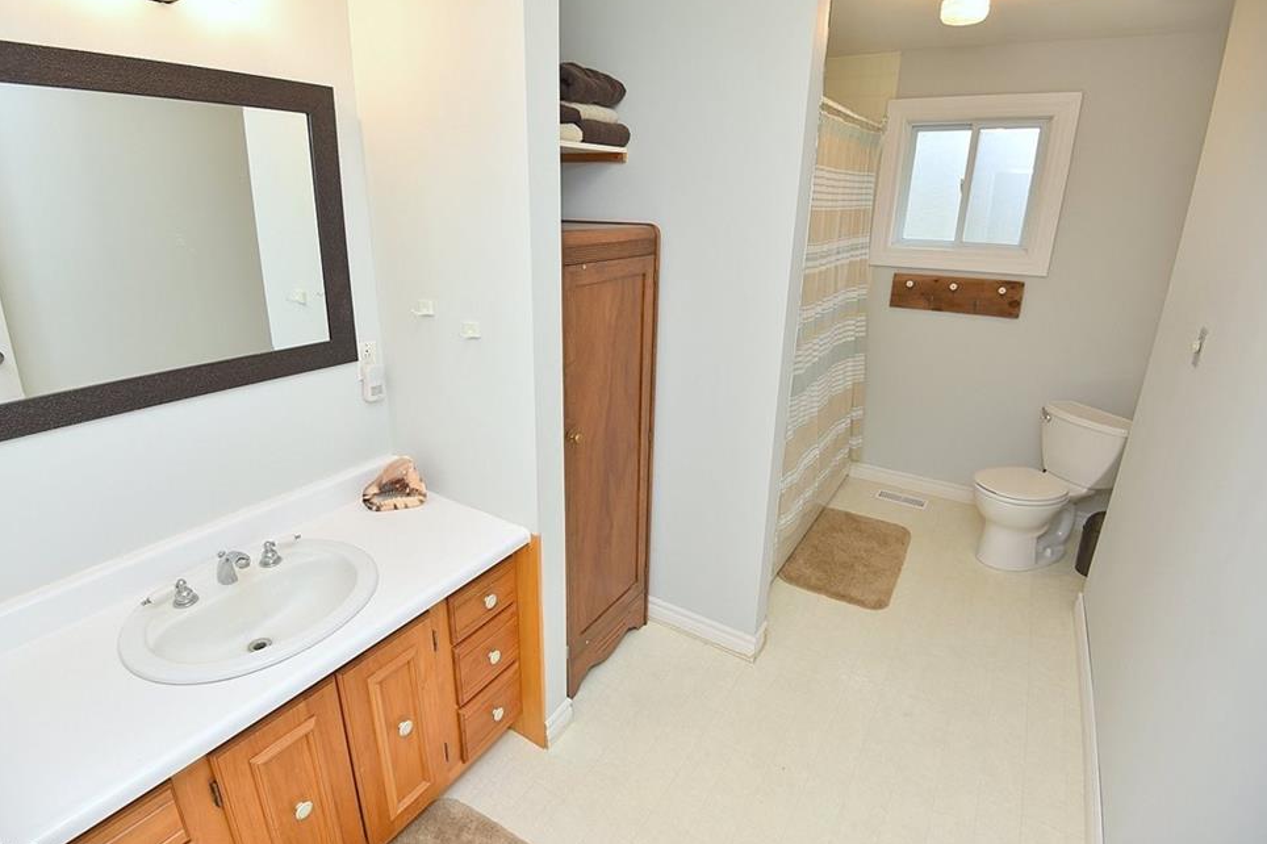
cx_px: 607
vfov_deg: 70.4
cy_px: 413
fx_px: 598
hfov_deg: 93.2
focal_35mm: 17
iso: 200
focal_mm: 16
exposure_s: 1/60
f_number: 5
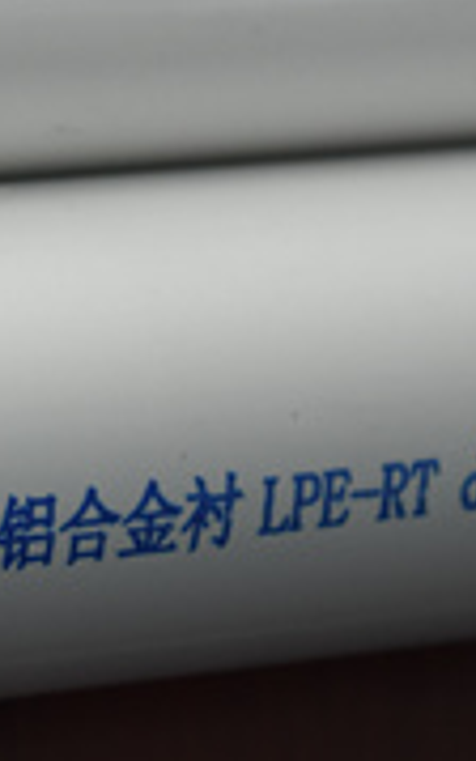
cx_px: -246
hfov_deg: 4.1
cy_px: 181
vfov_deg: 6.6
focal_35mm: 319
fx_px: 6625
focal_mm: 75
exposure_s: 1/125
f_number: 5.6
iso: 800
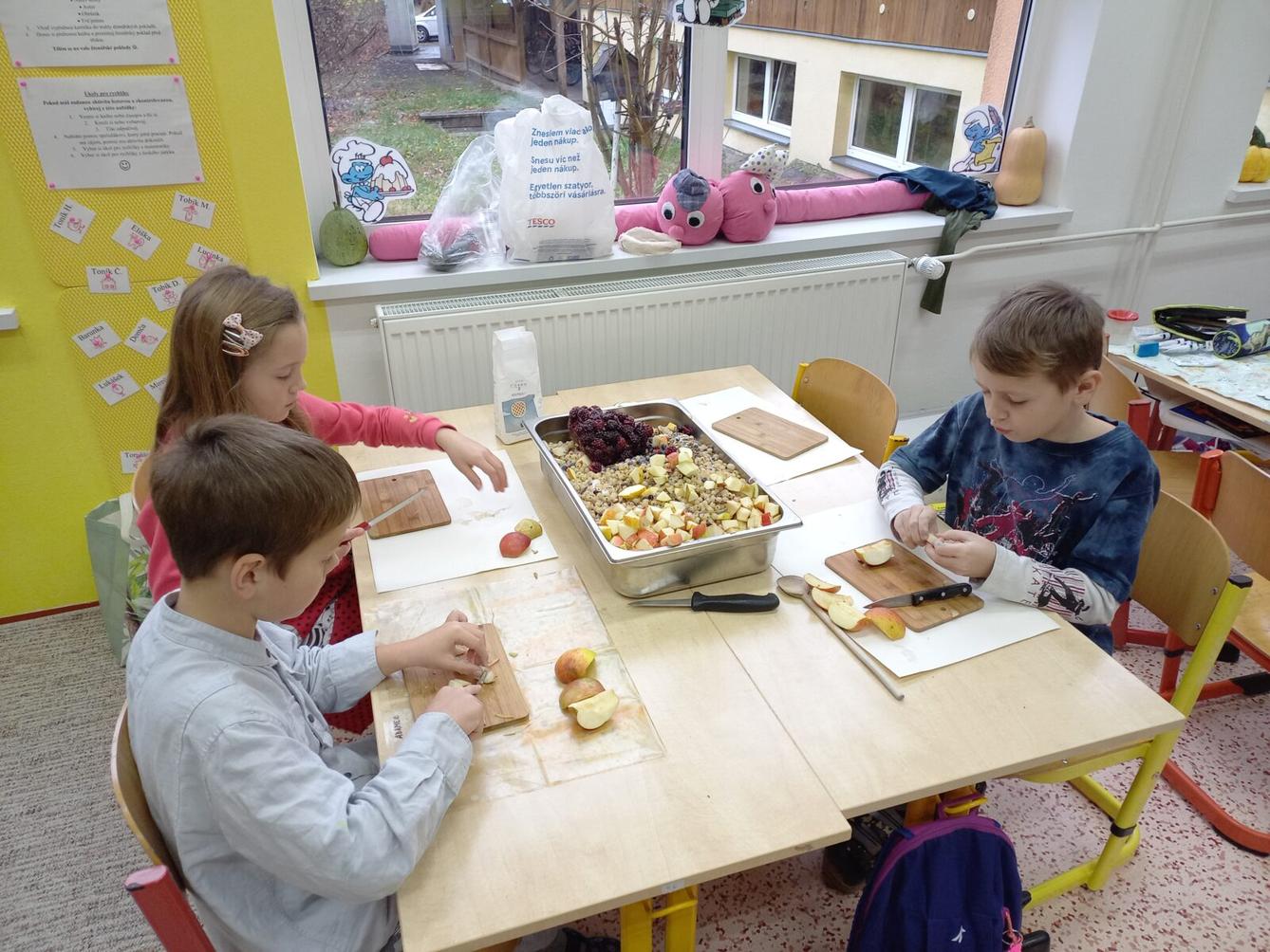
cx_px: 635
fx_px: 917
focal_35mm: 25
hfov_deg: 69.4
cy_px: 476
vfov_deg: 54.9
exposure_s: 1/50
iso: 160
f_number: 1.8
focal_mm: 4.65
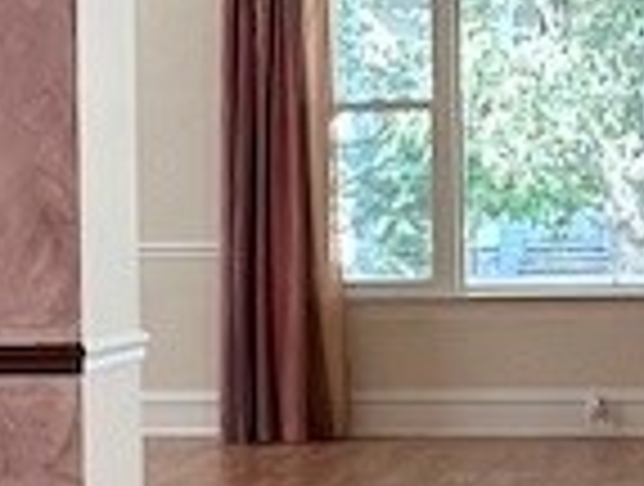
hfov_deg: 18.9
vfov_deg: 14.8
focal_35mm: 100
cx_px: 685
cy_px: 135
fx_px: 1865
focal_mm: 2.22
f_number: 2.2
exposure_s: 1/120
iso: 160
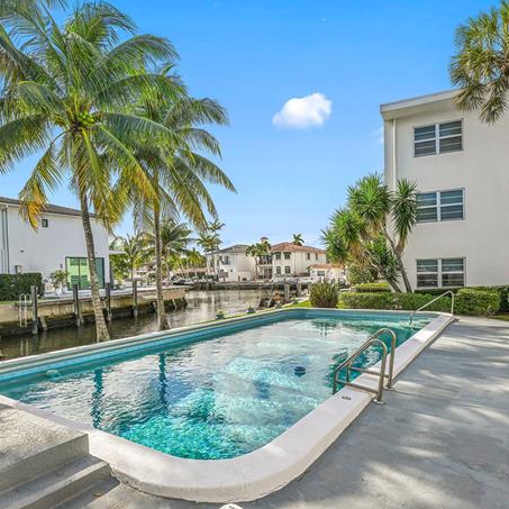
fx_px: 349
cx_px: 271
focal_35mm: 21
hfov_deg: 72.1
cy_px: 277
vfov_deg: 72.0
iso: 80
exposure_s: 1/250
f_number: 9
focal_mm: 14
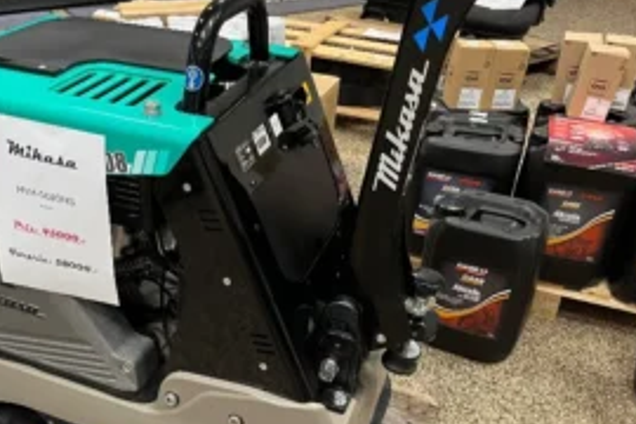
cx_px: 219
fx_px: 707
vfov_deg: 33.3
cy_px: 261
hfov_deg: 47.8
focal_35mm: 40
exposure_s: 1/50
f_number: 1.6
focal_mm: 5.1
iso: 200
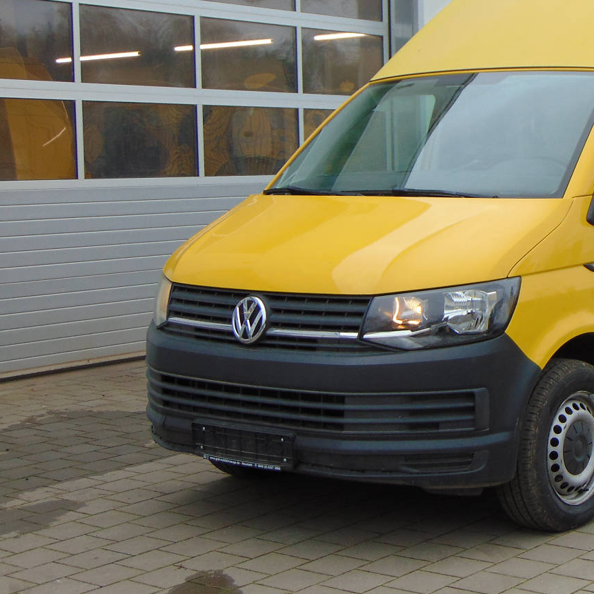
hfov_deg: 24.2
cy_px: 238
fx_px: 1340
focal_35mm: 69
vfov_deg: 25.0
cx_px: 543
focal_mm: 7.6
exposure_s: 1/125
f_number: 3.3
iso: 80
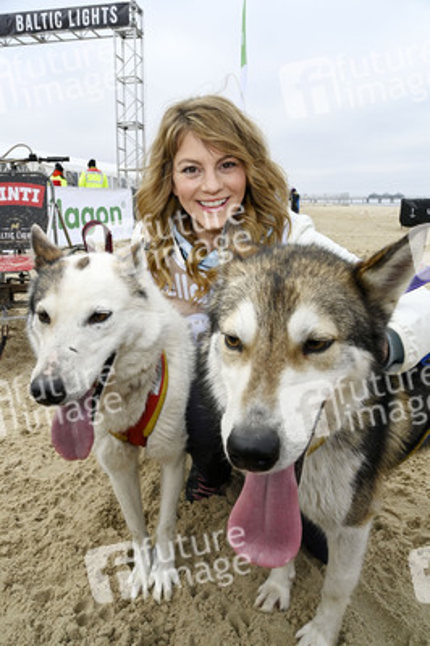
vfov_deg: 73.8
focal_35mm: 24
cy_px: 323
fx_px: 431
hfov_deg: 53.1
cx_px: 215
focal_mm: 24
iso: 1000
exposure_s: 1/200
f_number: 14
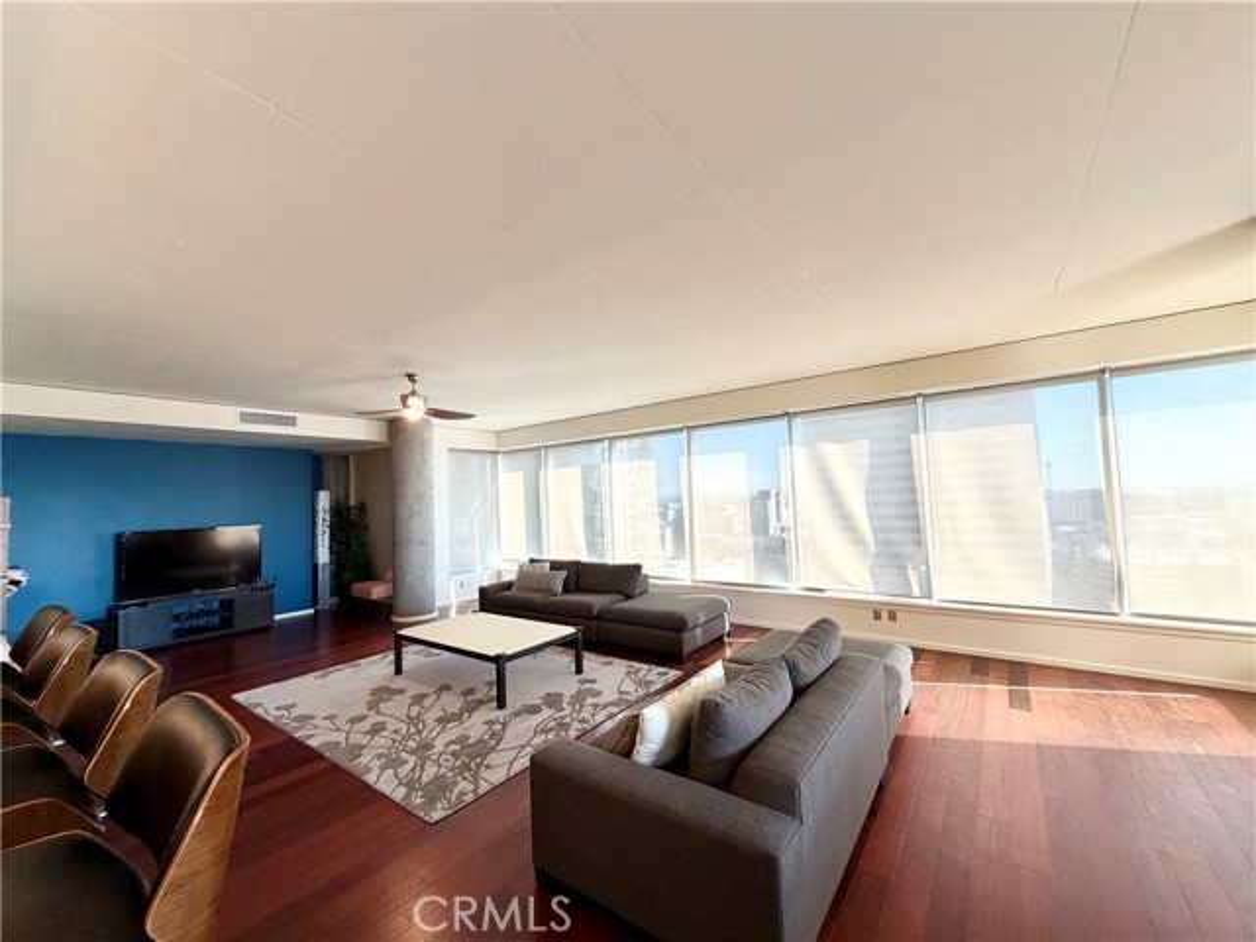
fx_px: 508
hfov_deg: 102.1
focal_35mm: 14
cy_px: 471
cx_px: 628
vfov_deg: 85.7
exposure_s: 1/120
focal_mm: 2.22
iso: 250
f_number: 2.2
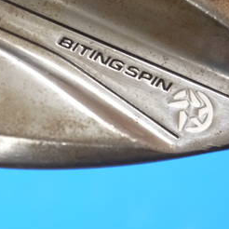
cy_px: 19
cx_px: 68
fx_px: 1445
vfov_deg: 9.0
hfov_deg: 9.1
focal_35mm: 193
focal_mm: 42
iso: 800
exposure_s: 1/80
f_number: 5.6
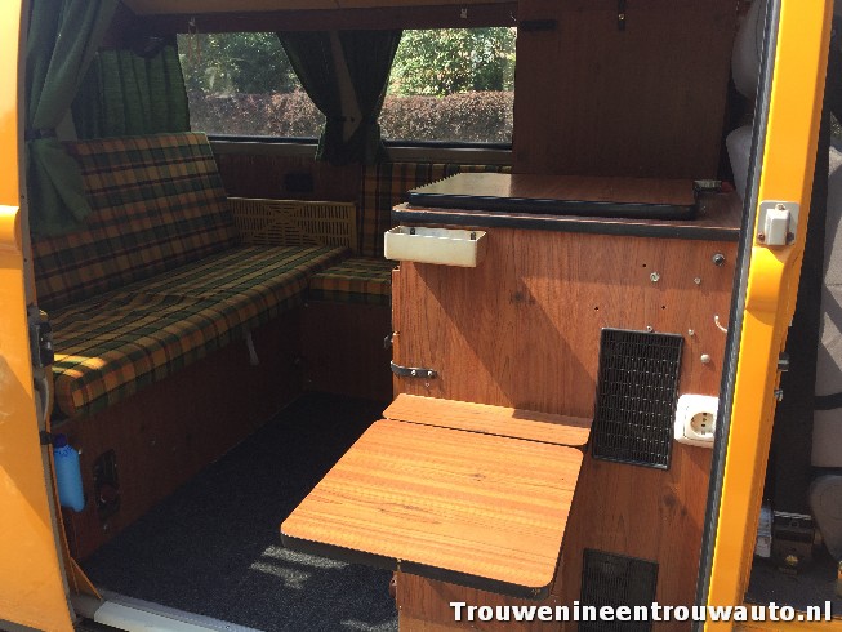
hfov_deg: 61.7
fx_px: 706
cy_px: 316
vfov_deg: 48.2
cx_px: 421
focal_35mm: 29
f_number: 2.2
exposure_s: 1/391
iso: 32
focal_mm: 4.15
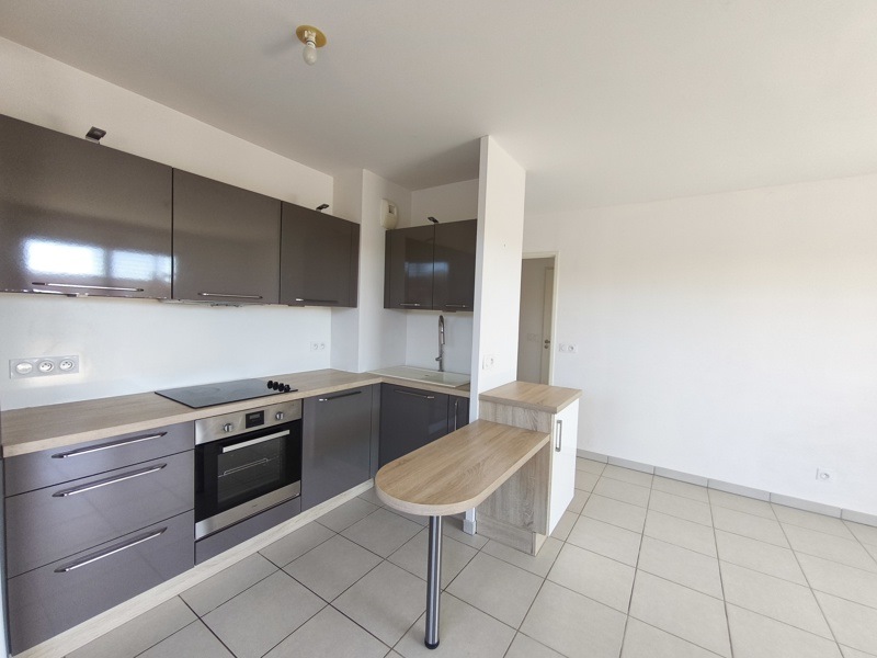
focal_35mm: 15
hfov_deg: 98.2
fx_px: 380
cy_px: 329
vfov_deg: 81.7
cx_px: 438
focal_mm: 1.91
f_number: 2.2
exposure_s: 1/50
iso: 100
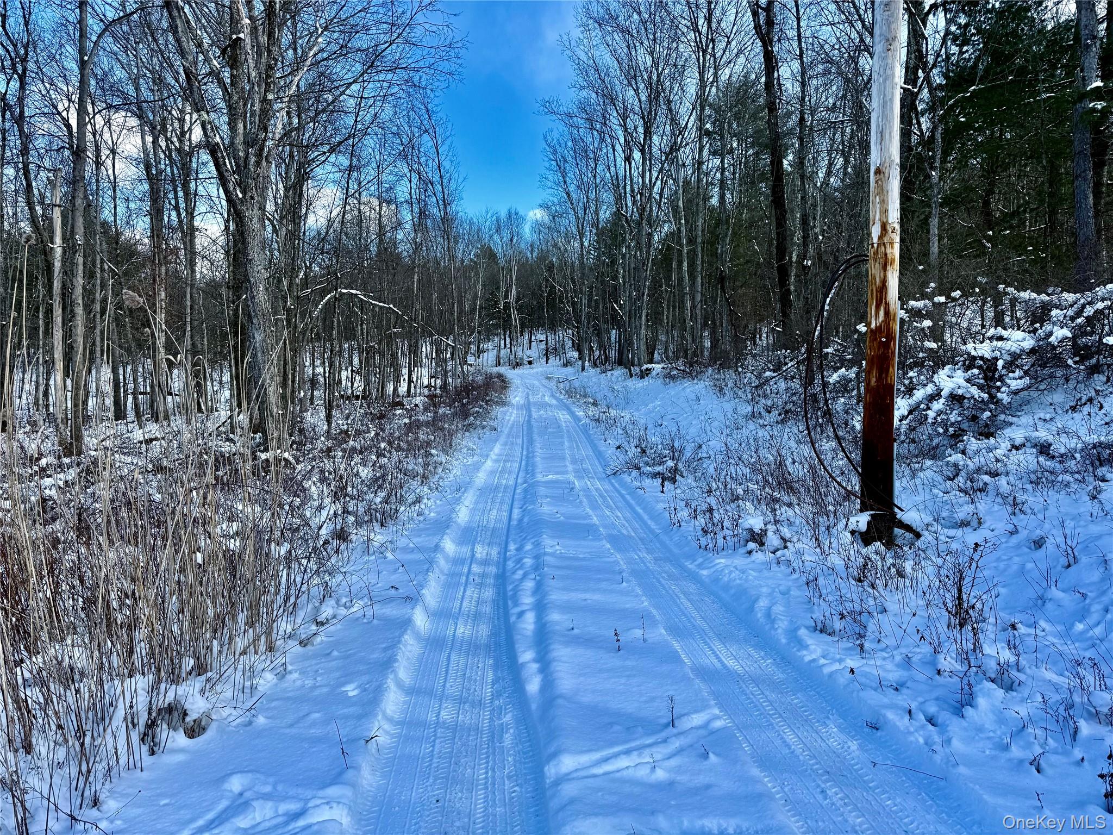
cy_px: 418
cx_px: 556
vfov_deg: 56.8
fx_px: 772
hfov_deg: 71.6
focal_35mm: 24
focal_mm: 6.76
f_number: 1.78
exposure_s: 1/2232
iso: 80
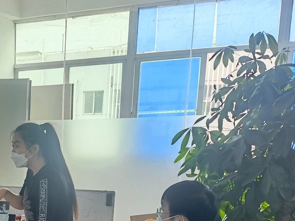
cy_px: 236
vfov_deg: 23.5
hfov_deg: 29.8
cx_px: -19
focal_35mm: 59
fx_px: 503
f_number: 1.9
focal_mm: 6.67
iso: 160
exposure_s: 1/100
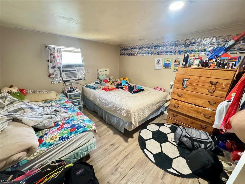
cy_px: 92
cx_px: 122
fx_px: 99
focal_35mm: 14
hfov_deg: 102.1
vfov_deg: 85.7
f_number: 2.2
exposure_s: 1/60
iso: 1250
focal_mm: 2.22
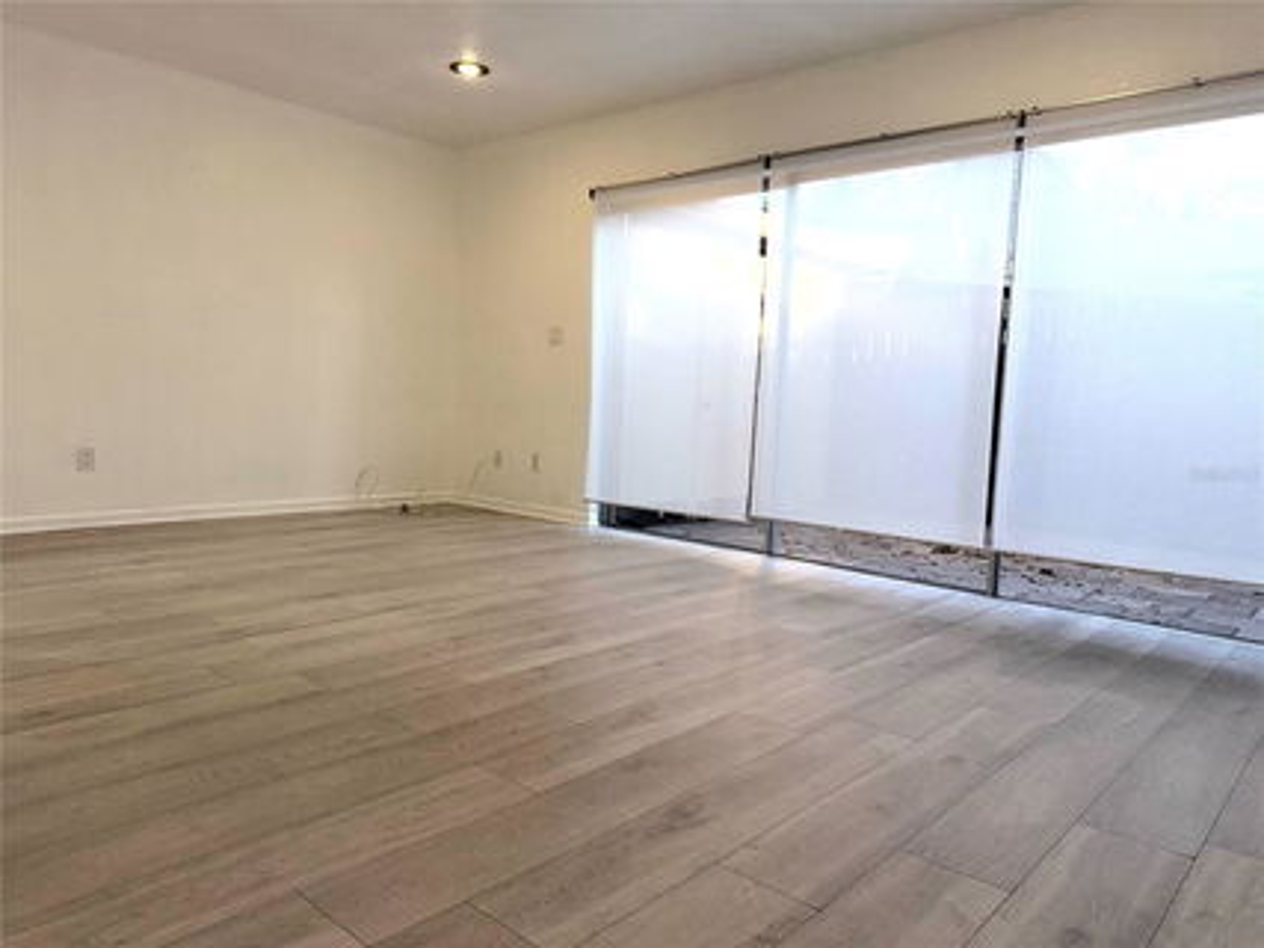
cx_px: 632
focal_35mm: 24
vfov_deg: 56.8
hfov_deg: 71.6
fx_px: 876
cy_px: 474
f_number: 1.78
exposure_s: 1/286
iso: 50
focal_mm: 6.76
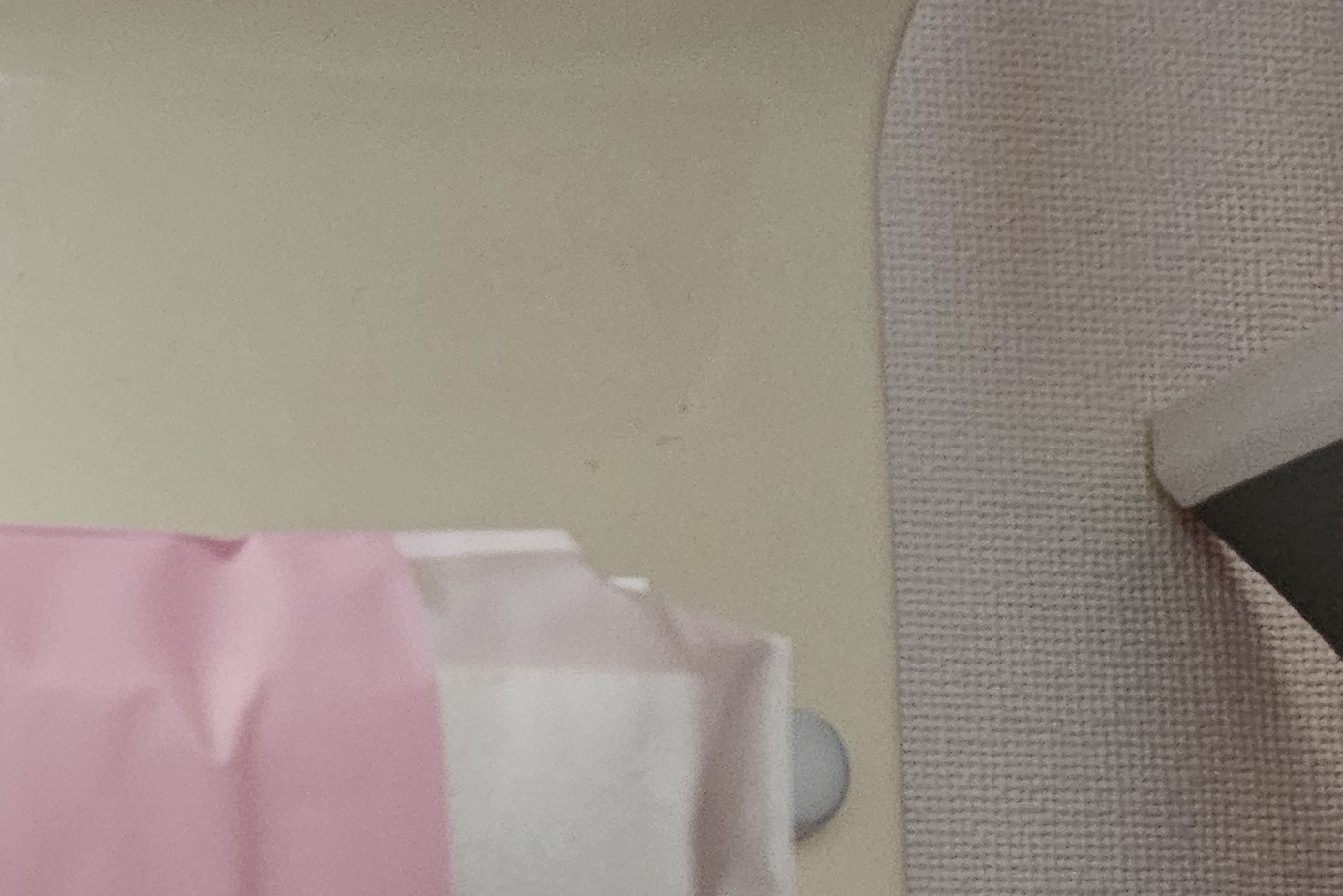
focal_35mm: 39
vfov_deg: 32.6
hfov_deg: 33.9
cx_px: -443
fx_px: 1455
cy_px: 796
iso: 320
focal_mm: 2.2
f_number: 2.2
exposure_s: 1/40
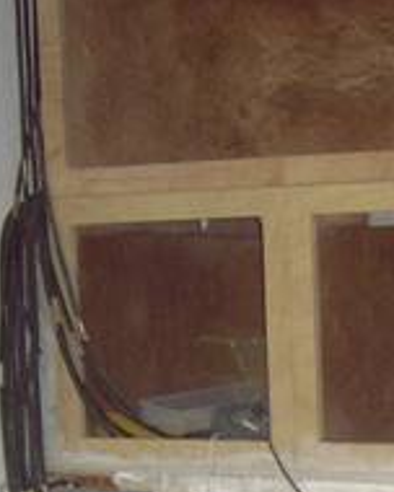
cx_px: 604
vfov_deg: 15.6
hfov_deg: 12.7
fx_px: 1676
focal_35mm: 115
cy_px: 699
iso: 200
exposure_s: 1/50
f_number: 2.8
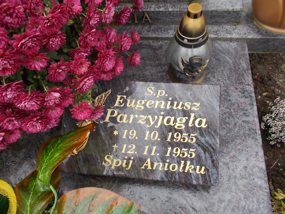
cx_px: 142
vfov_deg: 53.1
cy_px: 107
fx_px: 214
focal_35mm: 26
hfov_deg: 67.3
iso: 100
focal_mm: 4.6
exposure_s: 1/25
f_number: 3.2
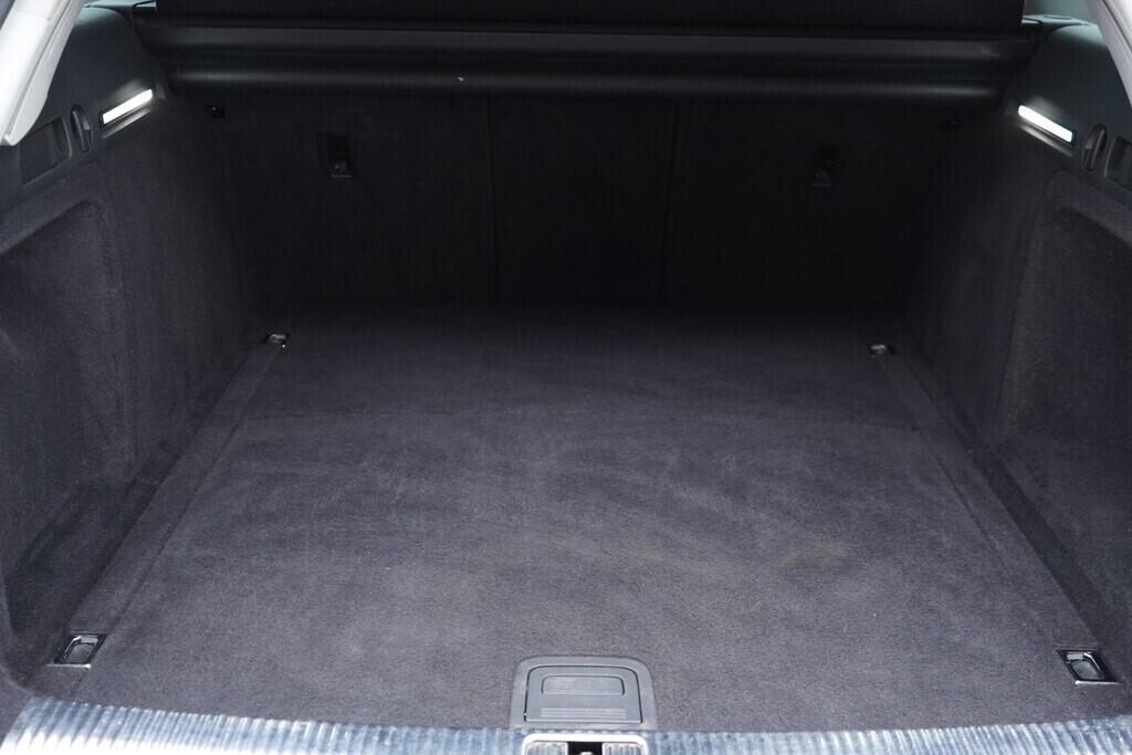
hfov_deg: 53.1
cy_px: 378
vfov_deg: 36.9
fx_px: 1132
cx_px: 566
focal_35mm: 36
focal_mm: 24
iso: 640
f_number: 2.8
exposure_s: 1/40
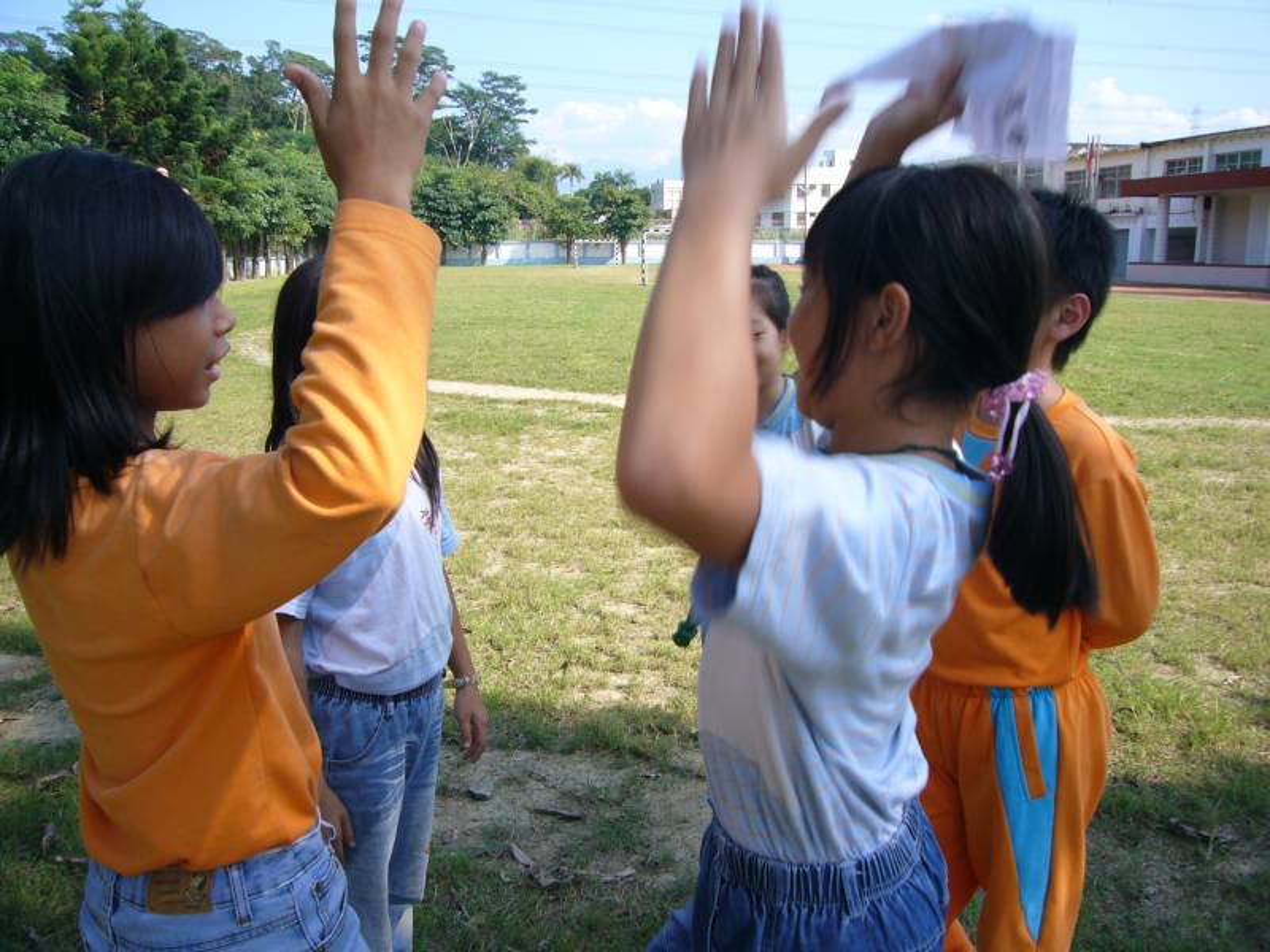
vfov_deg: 49.7
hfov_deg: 63.4
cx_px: 635
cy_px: 476
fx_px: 1027
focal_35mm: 28
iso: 80
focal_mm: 4.6
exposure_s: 1/160
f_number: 5.6
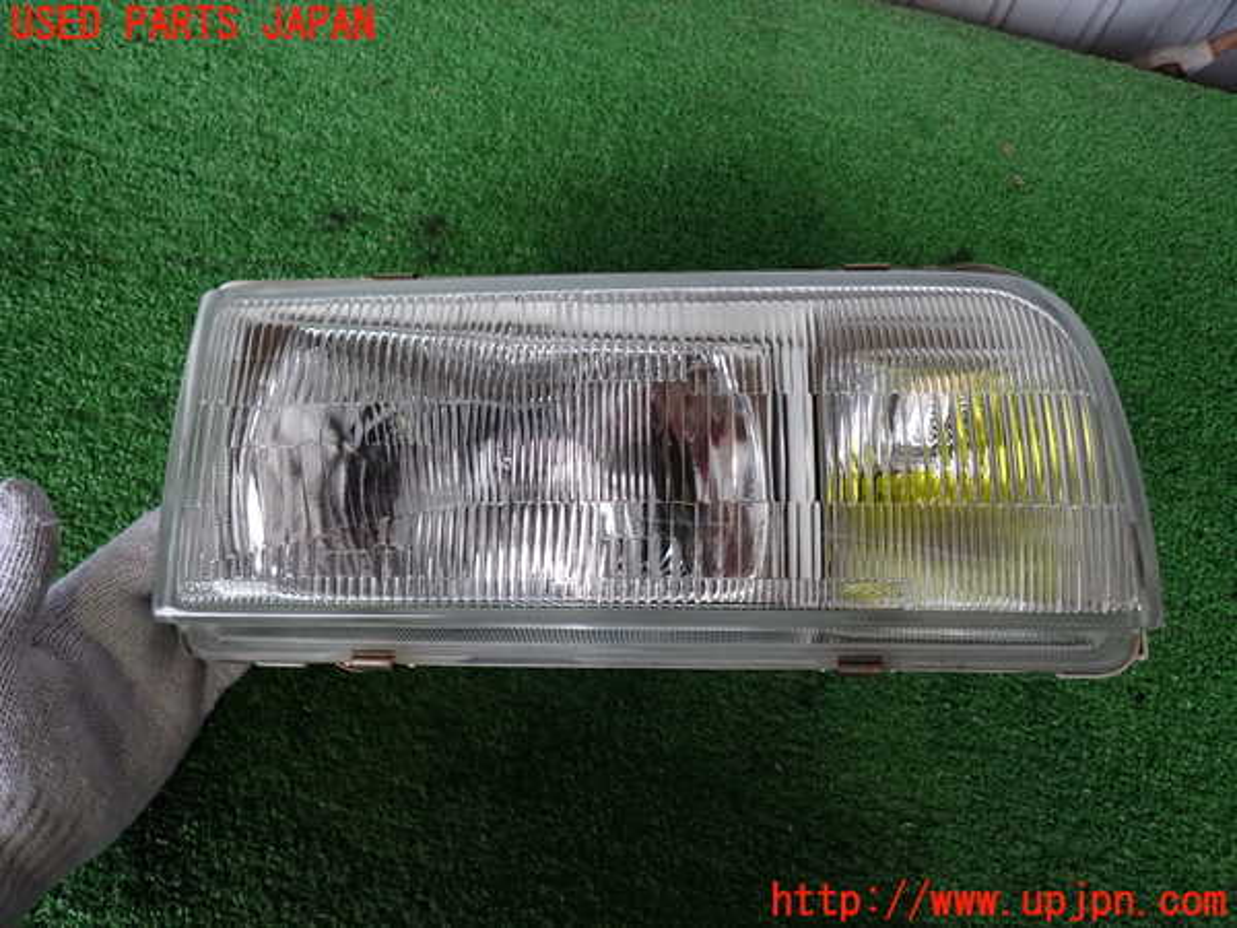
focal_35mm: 25
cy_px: 464
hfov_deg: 69.4
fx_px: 893
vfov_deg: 54.9
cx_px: 618
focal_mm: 4.5
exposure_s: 1/80
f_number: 2
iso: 100
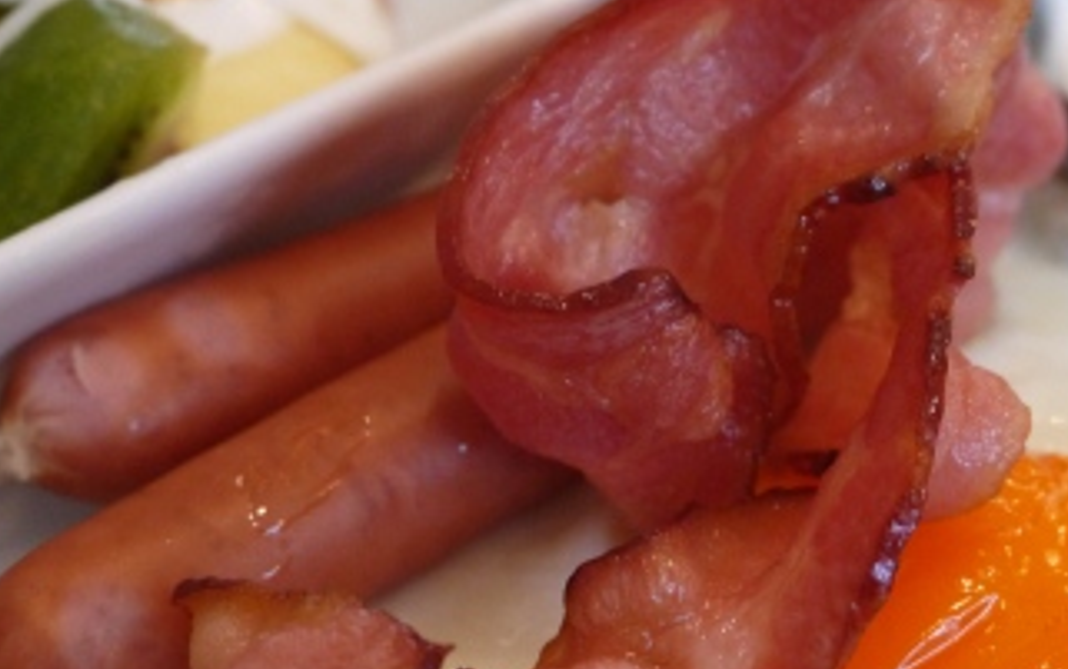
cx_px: 639
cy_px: 416
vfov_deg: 20.0
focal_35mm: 65
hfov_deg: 31.4
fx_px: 1893
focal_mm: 22
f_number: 4.6
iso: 1600
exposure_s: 1/30
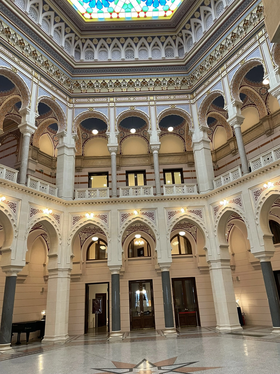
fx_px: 280
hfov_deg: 53.1
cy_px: 187
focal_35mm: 26
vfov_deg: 67.3
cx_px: 140
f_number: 1.6
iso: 200
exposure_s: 1/50
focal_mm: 4.2
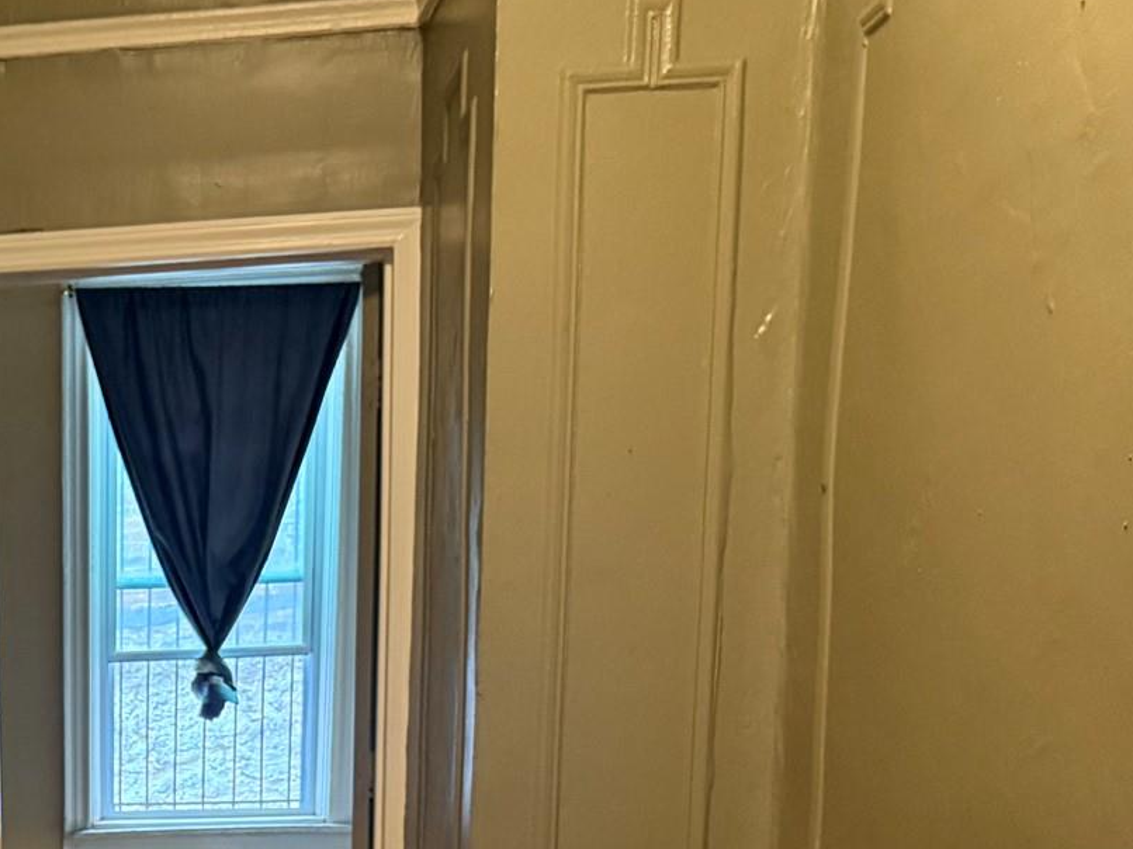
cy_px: 1040
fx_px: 1996
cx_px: -139
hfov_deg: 28.5
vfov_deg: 22.1
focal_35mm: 61
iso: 800
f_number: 1.78
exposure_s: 1/60
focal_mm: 6.76
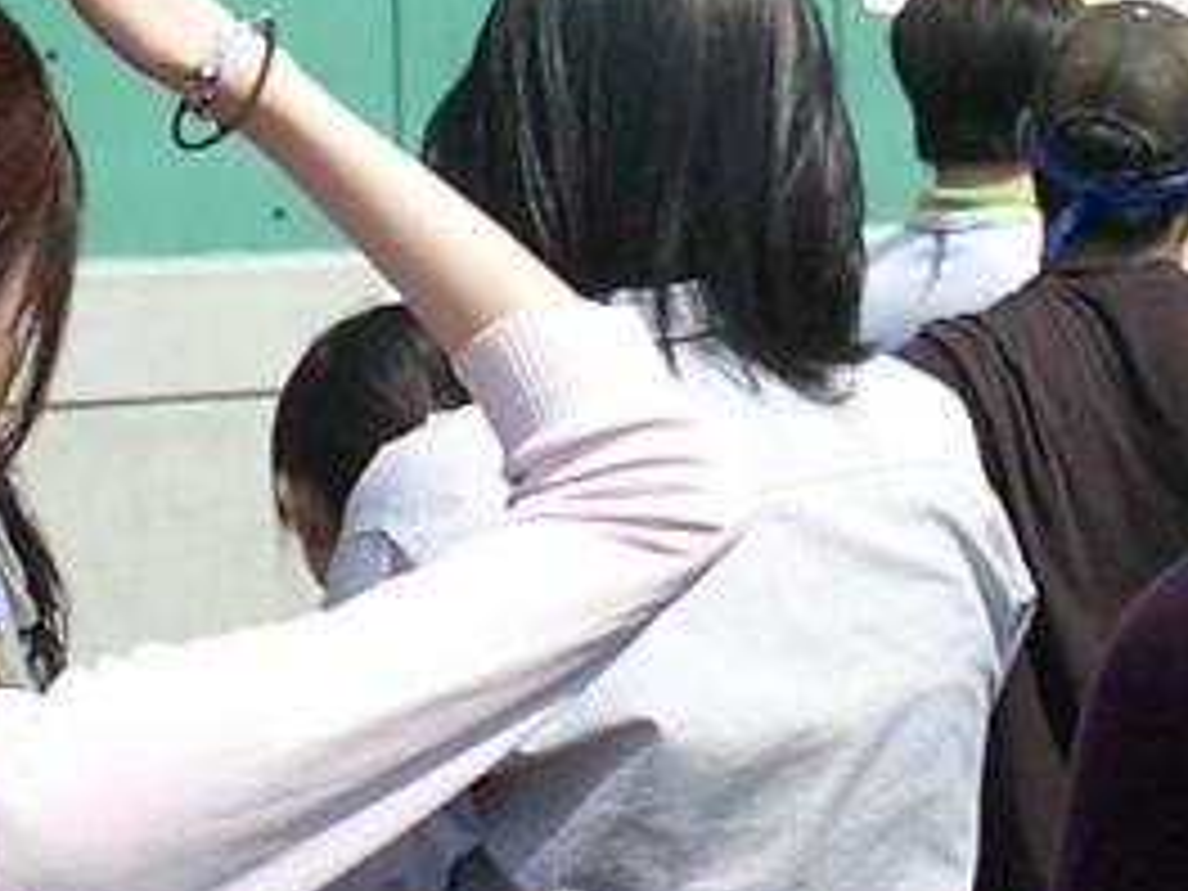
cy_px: -594
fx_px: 4805
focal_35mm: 140
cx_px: 490
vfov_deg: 10.1
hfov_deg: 14.1
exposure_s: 1/800
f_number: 3.5
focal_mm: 5.6
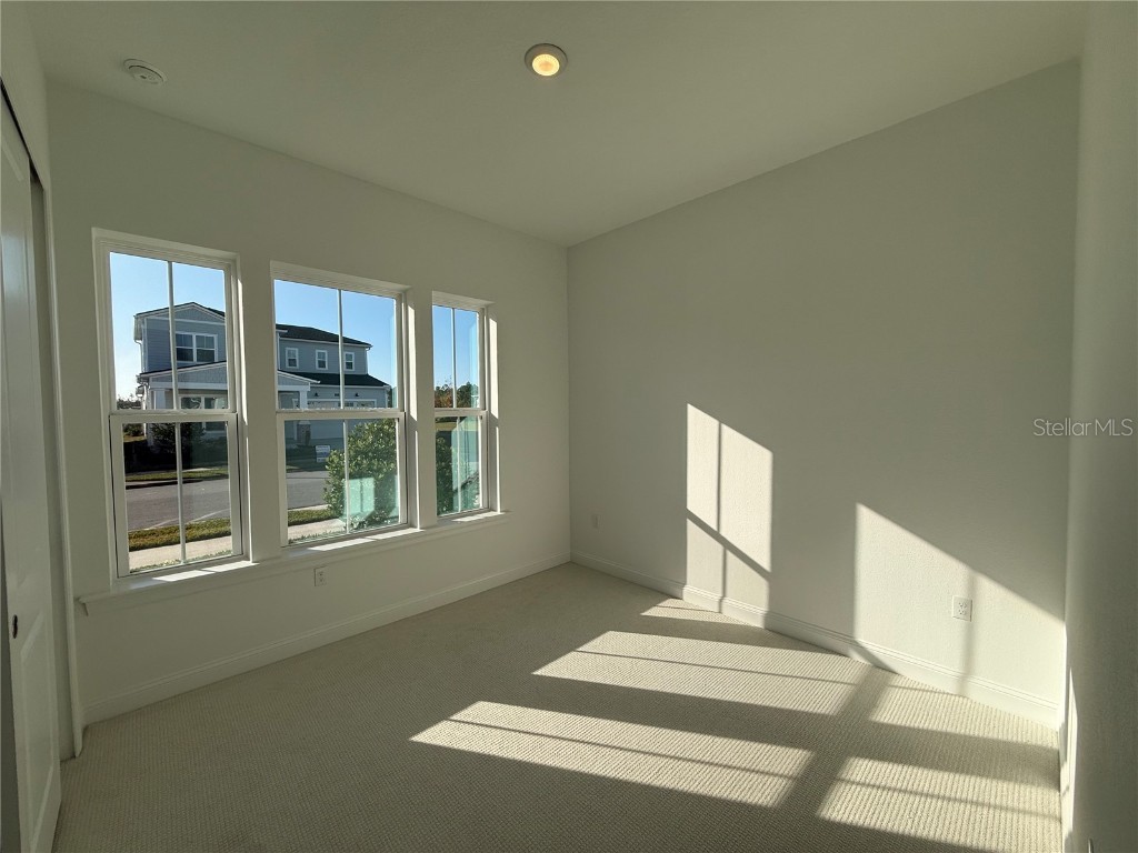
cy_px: 426
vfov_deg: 85.7
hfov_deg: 102.1
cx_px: 569
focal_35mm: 14
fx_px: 460
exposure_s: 1/1312
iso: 50
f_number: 2.2
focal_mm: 2.22
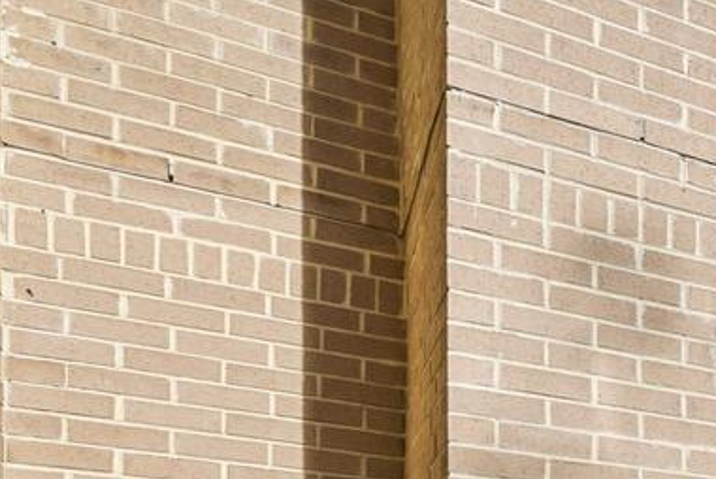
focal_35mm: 53
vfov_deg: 21.4
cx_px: 1098
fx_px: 1055
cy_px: 722
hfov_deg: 26.2
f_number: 8
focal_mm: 14
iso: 100
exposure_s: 1/200
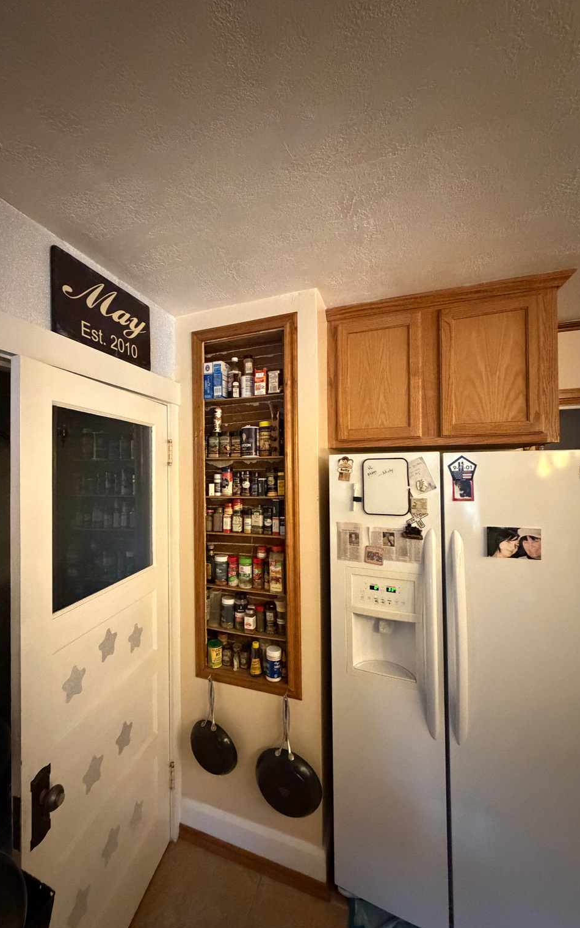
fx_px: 379
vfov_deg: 101.5
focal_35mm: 15
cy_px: 466
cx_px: 246
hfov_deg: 74.3
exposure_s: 1/40
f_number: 2.2
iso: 1250
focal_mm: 2.22
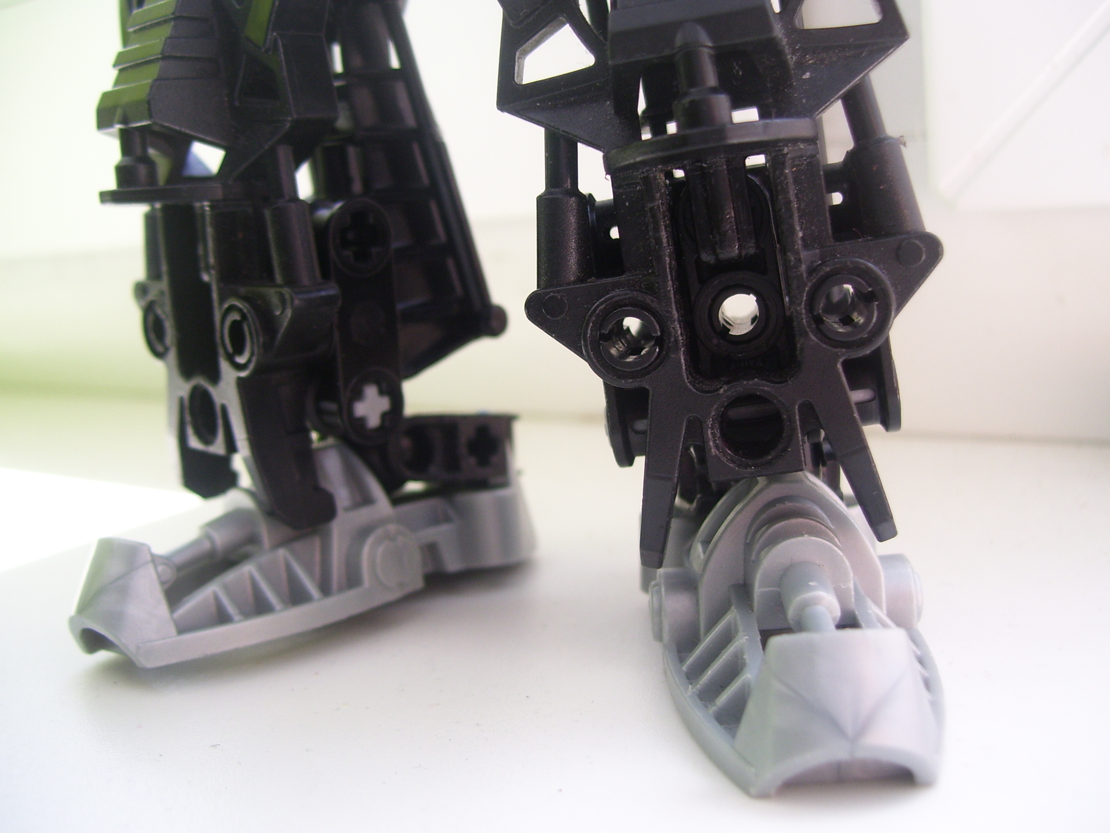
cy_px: 416
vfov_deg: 38.7
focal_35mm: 37
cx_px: 555
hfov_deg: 50.1
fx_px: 1186
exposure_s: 1/180
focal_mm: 6
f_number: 2.7
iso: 80
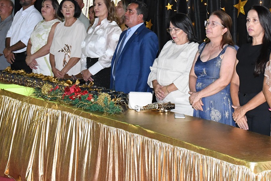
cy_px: 53
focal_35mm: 86
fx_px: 647
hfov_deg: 23.6
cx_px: 175
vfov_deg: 15.8
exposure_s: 1/160
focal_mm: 38
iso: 5000
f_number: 6.3
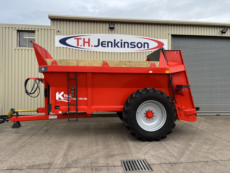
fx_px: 173
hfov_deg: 67.3
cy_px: 86
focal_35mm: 26
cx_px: 115
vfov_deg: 53.1
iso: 50
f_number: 1.6
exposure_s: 1/275
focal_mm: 5.96
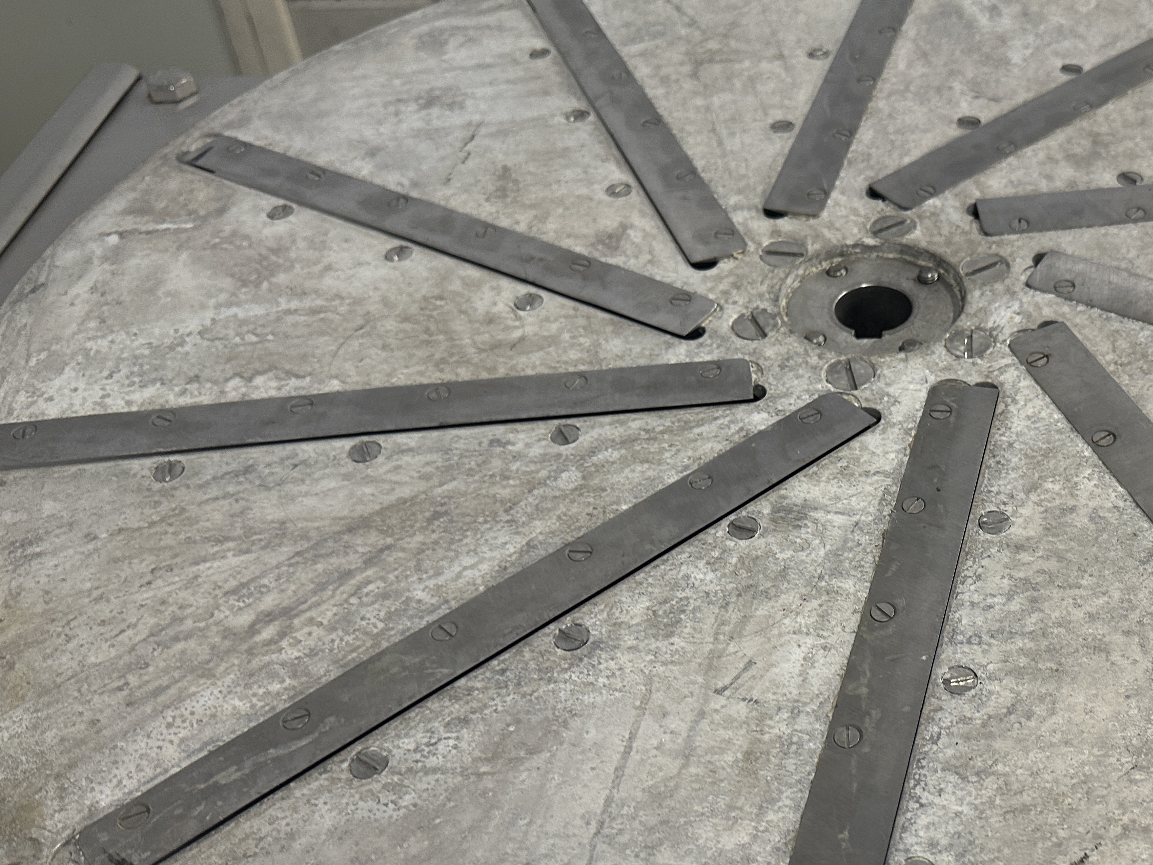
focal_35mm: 40
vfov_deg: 35.5
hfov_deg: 44.7
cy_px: 588
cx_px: 908
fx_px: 1332
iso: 200
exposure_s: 1/50
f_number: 1.78
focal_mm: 6.86
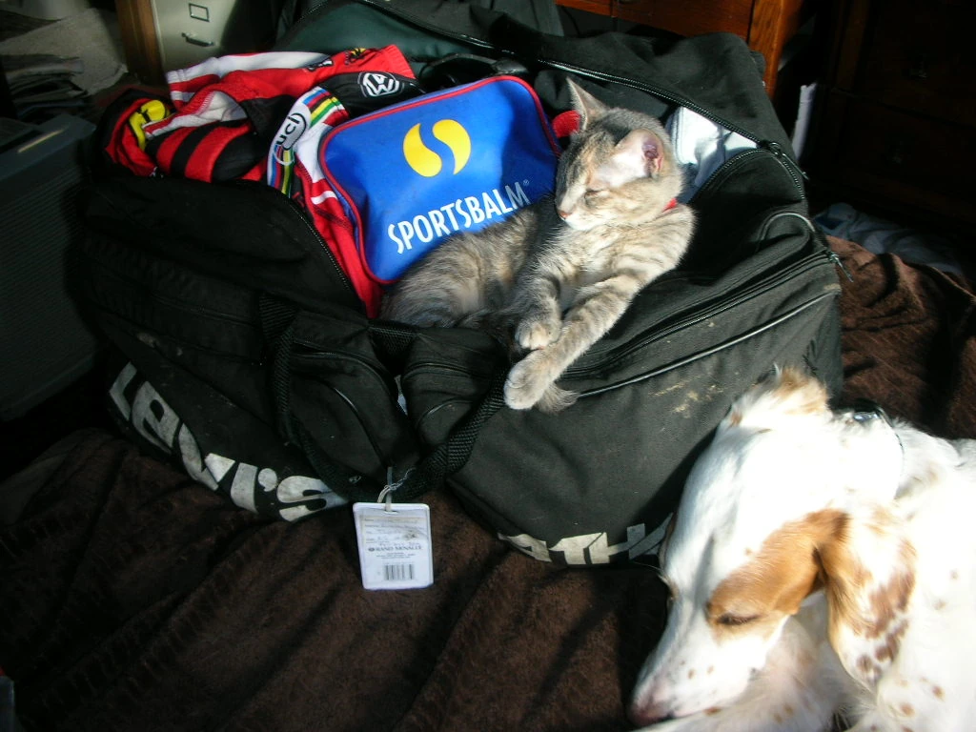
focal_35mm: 35
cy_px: 366
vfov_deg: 40.7
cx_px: 488
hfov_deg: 52.6
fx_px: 987
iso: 50
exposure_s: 1/30
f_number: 3
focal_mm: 5.8
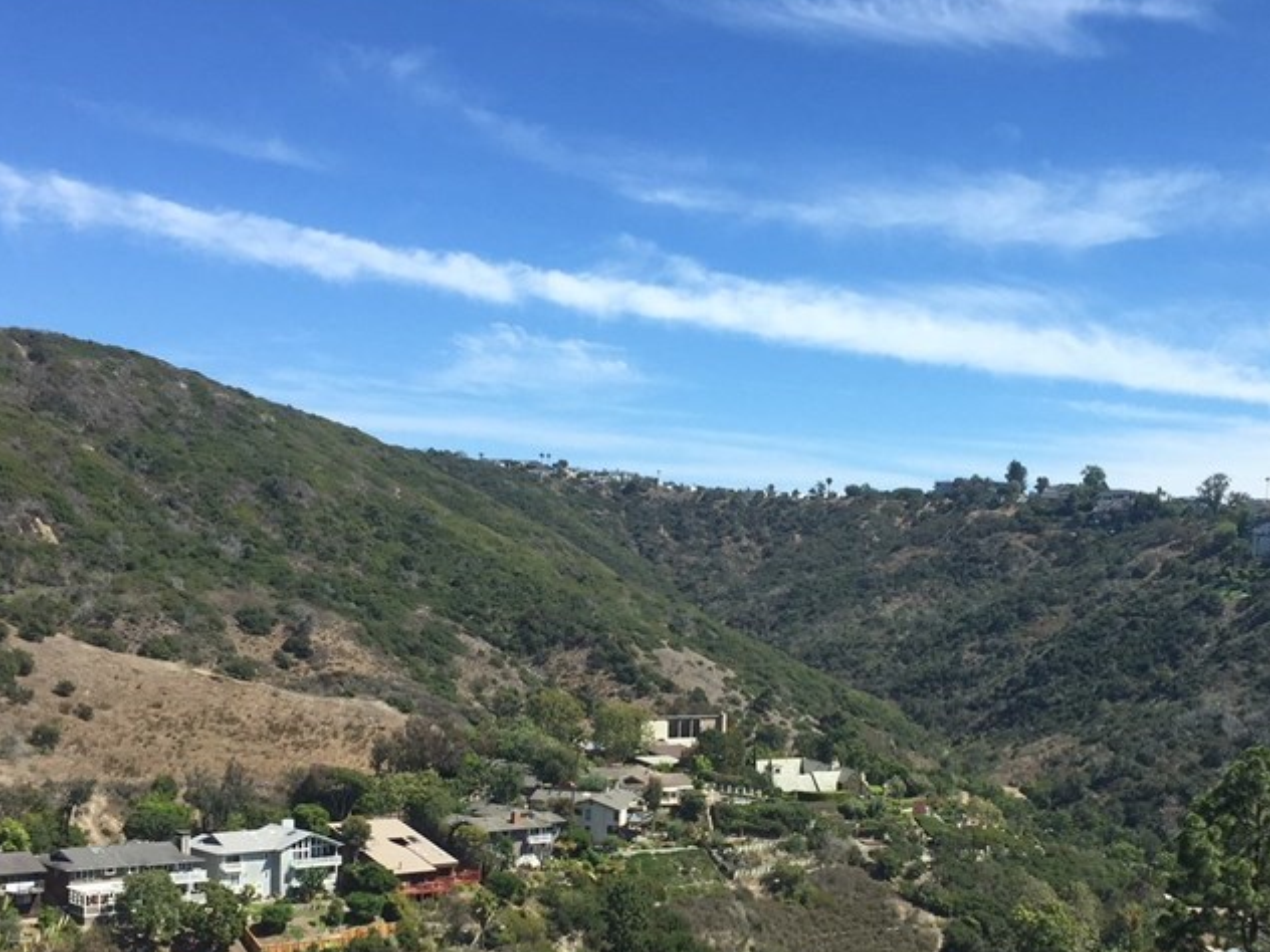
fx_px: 1724
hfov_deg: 40.3
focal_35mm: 47
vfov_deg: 30.2
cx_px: 737
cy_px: 749
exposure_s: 1/1319
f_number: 2.2
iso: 32
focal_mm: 4.15
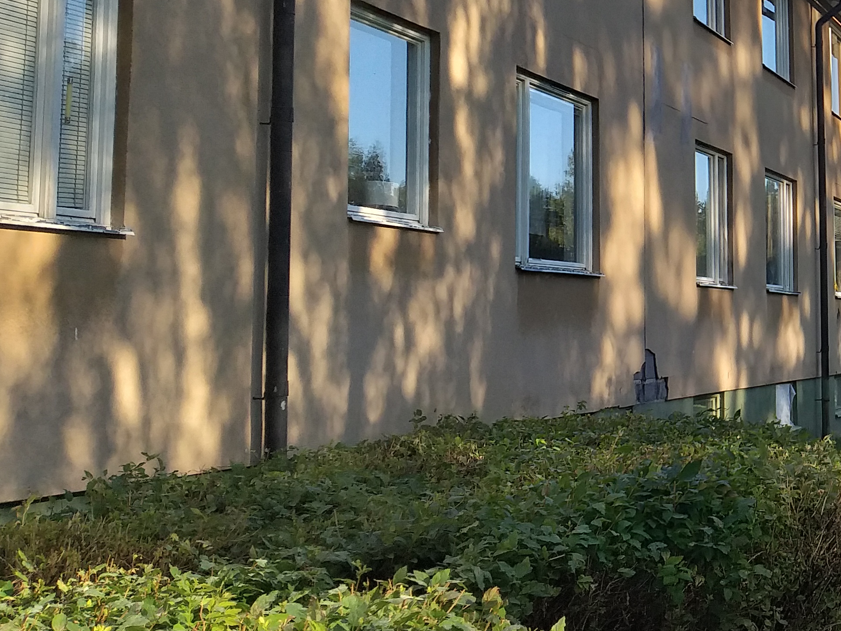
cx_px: 990
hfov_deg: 27.3
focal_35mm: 63
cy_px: 109
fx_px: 1530
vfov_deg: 22.9
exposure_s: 1/996
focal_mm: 3.93
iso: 40
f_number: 1.7
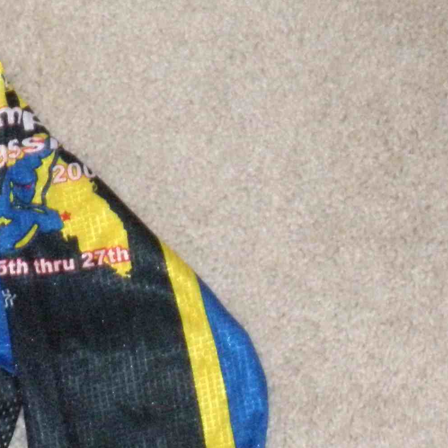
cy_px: 555
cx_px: -301
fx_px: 4876
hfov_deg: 5.2
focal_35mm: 333
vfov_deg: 5.2
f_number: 4.8
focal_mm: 17.1
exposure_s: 1/60
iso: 506
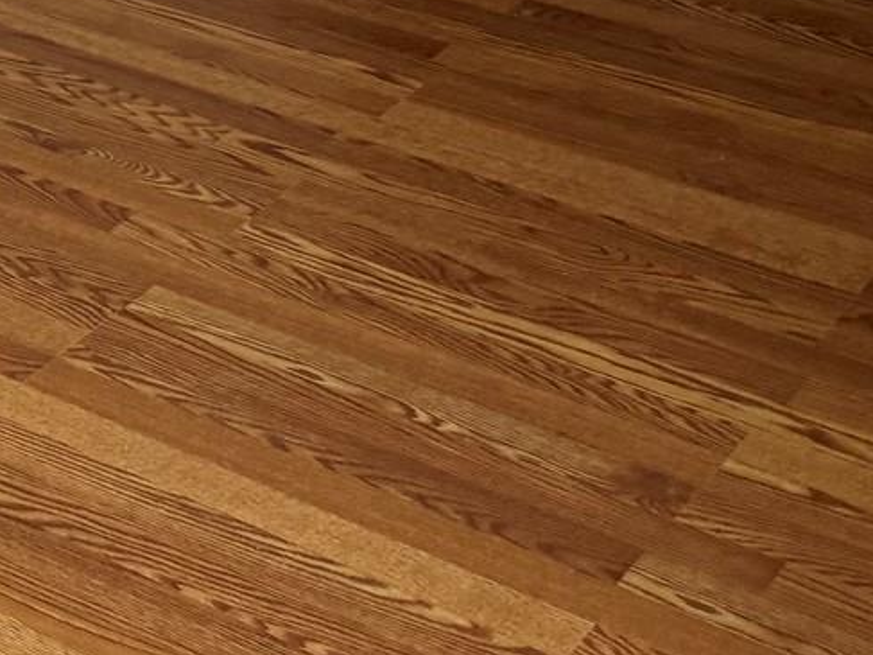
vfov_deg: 13.0
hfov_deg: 16.5
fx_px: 2547
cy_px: -601
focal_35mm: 101
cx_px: -661
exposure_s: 1/60
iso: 320
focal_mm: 6.76
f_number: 1.78
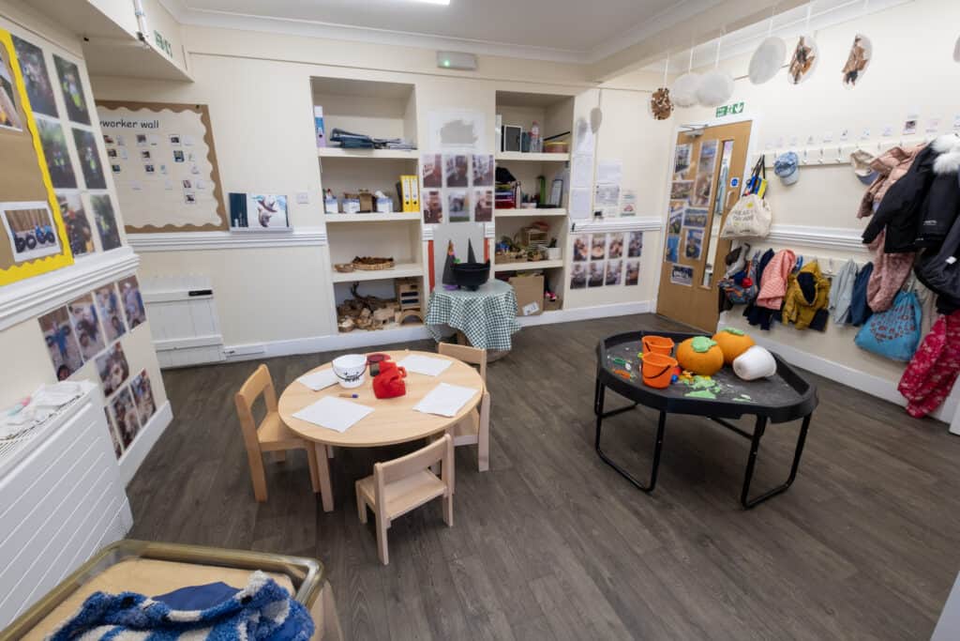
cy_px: 320
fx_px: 400
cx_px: 480
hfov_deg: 100.4
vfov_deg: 77.3
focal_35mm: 15
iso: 125
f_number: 10
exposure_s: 1/2
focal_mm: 10
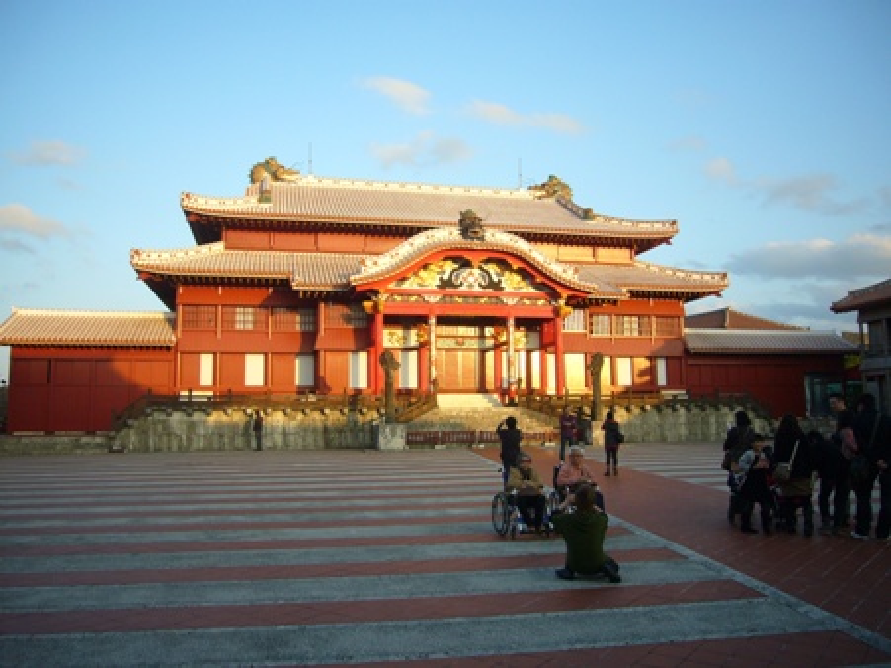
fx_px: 721
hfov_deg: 63.5
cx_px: 446
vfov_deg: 49.7
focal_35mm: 28
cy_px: 334
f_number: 2.8
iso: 80
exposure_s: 1/320
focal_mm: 4.6
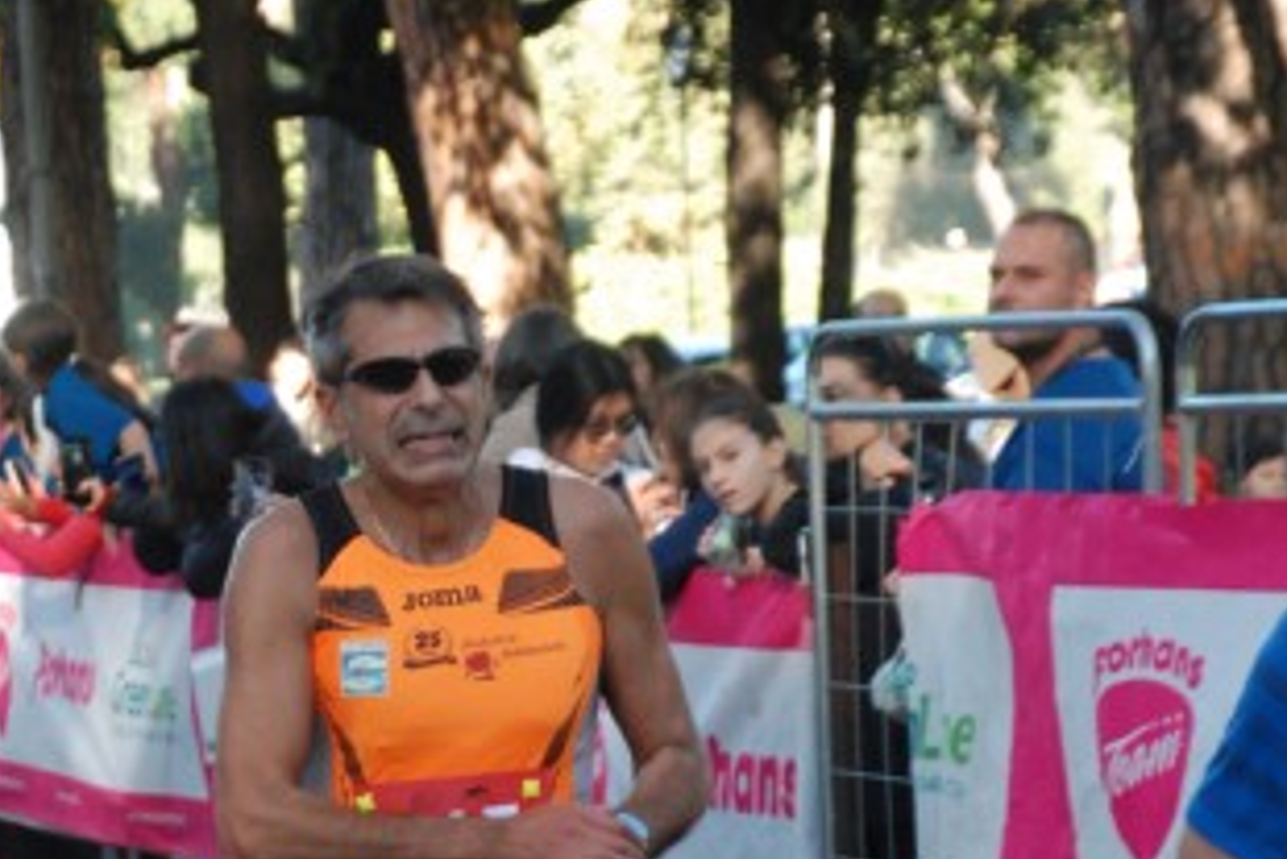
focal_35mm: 218
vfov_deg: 6.3
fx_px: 7796
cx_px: 521
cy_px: 830
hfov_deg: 9.4
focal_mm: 75
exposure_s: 1/250
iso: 1000
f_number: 5.6
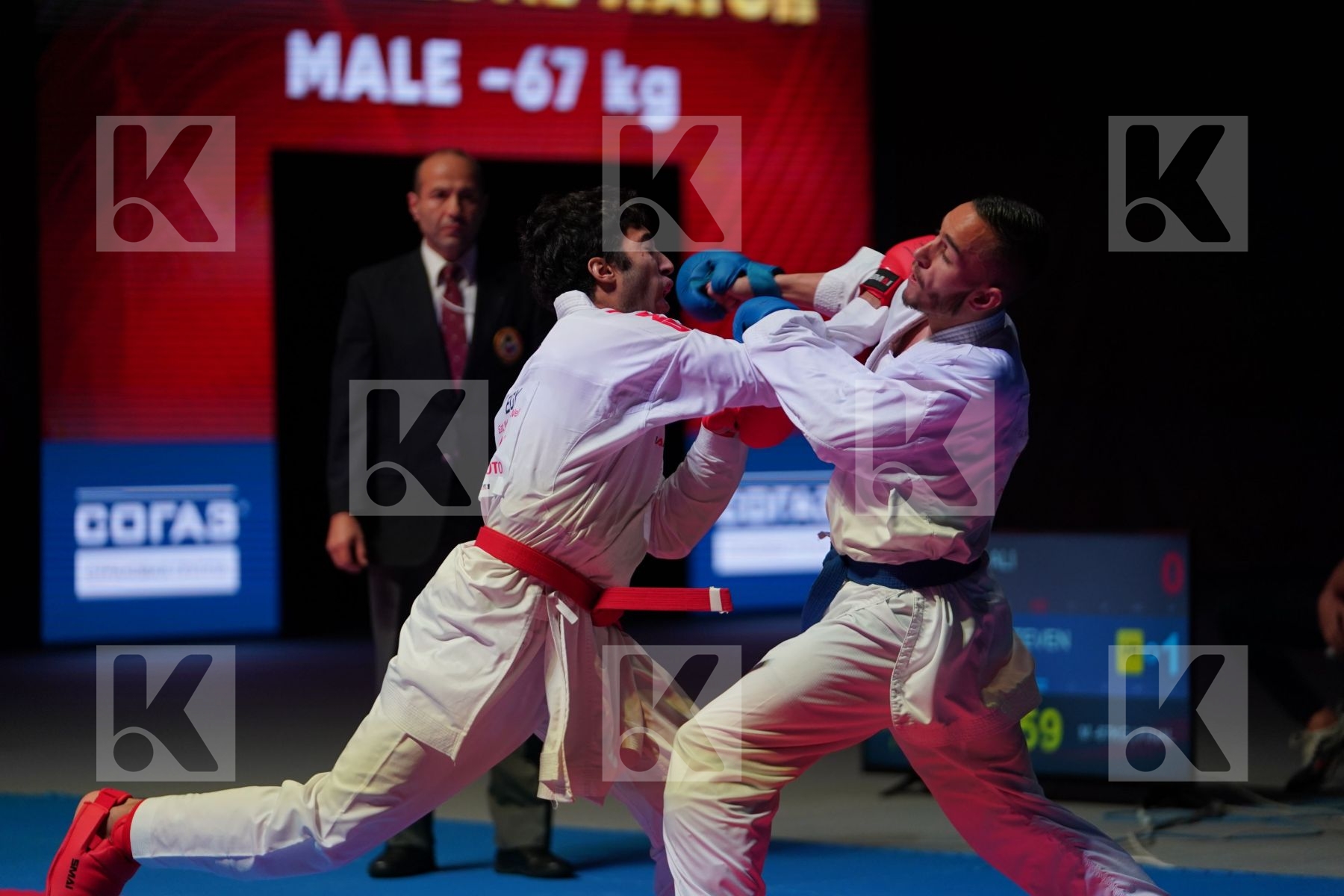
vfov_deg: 10.0
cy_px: 448
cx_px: 672
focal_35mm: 137
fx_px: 5114
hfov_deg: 15.0
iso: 1250
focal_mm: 137
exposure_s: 1/1000
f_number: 2.8
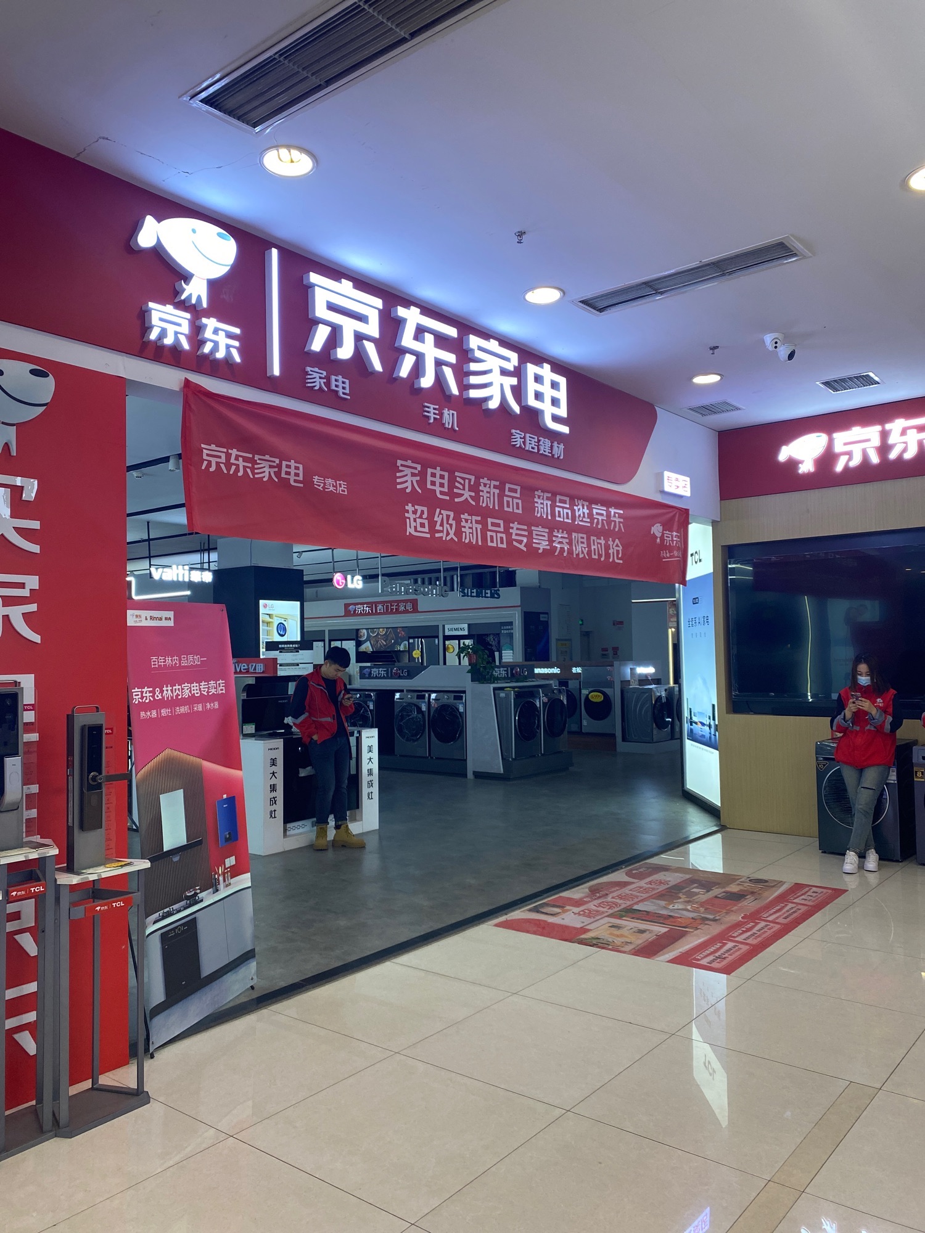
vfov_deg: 67.3
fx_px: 926
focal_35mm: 26
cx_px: 462
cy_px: 616
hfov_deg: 53.1
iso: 80
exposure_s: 1/100
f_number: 1.8
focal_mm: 4.25
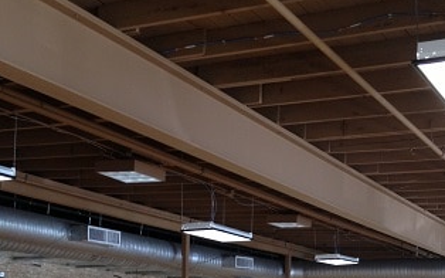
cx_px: 272
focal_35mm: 63
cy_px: 324
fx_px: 764
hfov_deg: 32.4
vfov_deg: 19.5
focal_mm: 4.28
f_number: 2.4
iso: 100
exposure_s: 1/20
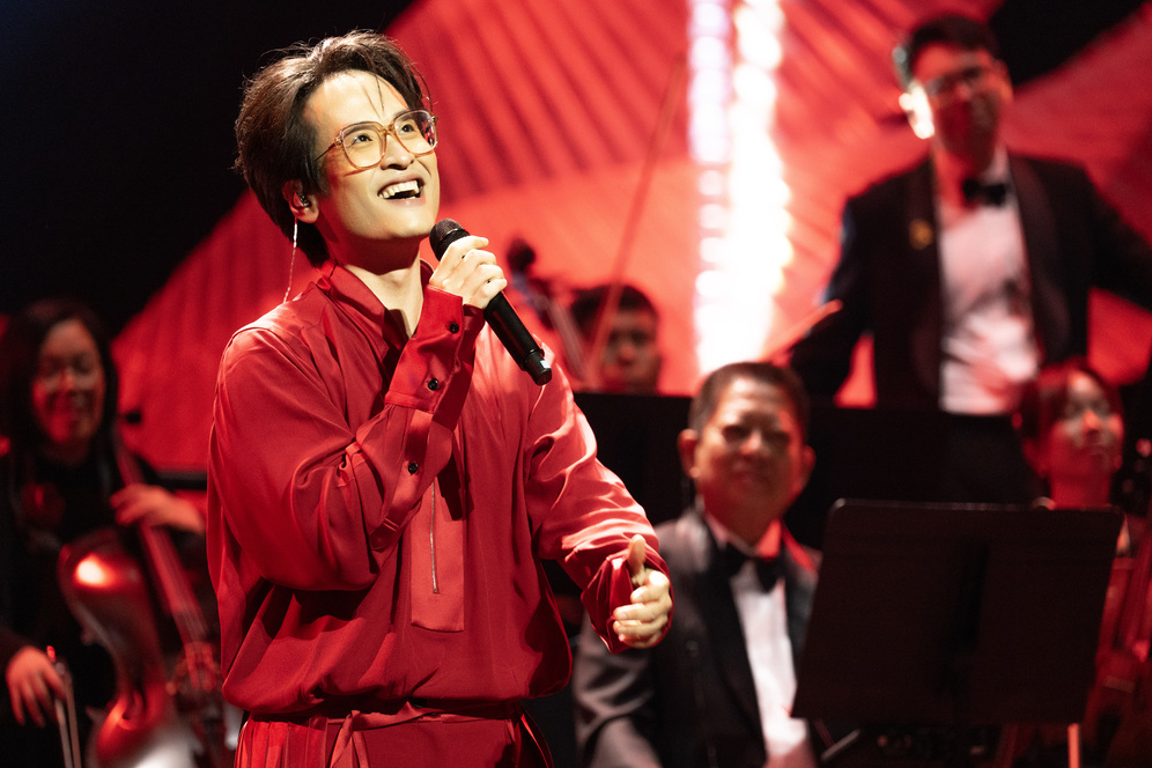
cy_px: 384
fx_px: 9311
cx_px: 577
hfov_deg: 7.1
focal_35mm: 291
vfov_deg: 4.7
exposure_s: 1/250
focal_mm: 290
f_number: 5.3
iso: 4000
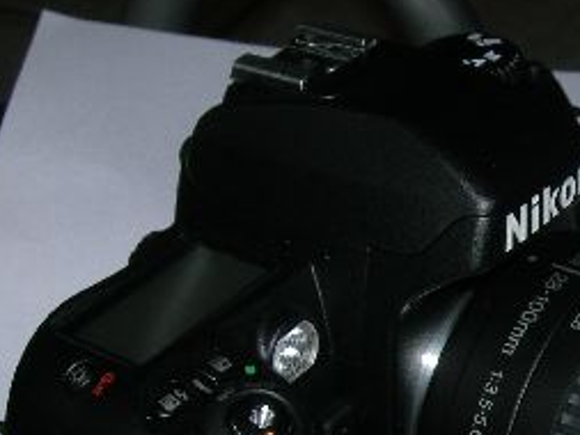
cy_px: 387
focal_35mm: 96
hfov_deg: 20.0
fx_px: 1609
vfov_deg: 15.2
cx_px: 532
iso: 50
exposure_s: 1/60.1
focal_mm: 7.8
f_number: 4.8
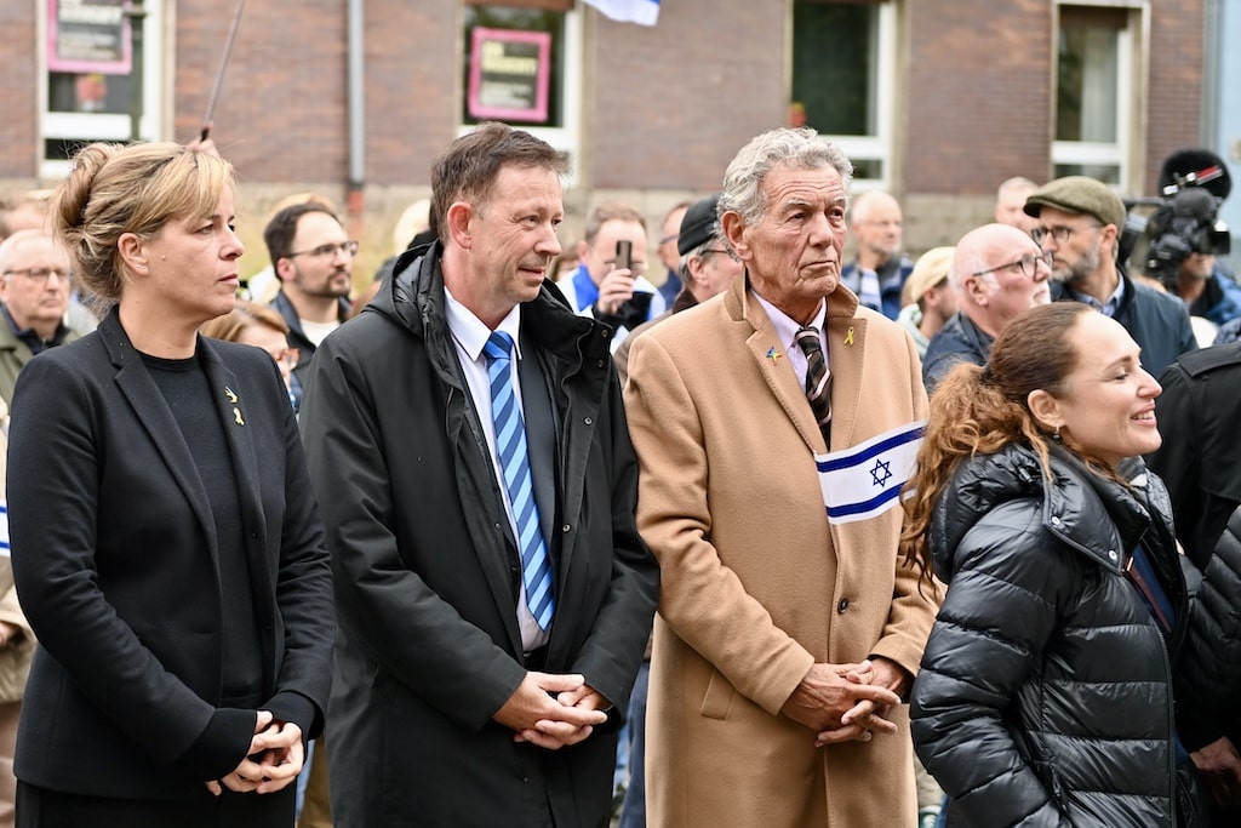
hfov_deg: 28.8
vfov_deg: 19.5
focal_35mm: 70
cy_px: 414
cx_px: 620
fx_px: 2413
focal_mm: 70
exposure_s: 1/100
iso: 320
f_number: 3.2
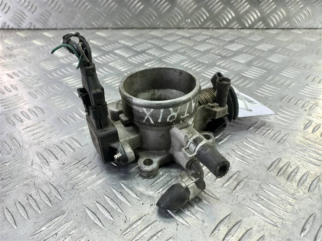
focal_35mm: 25
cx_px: 161
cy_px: 120
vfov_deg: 54.9
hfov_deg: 69.4
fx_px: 233
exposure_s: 1/50
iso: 100
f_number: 1.8
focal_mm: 4.6
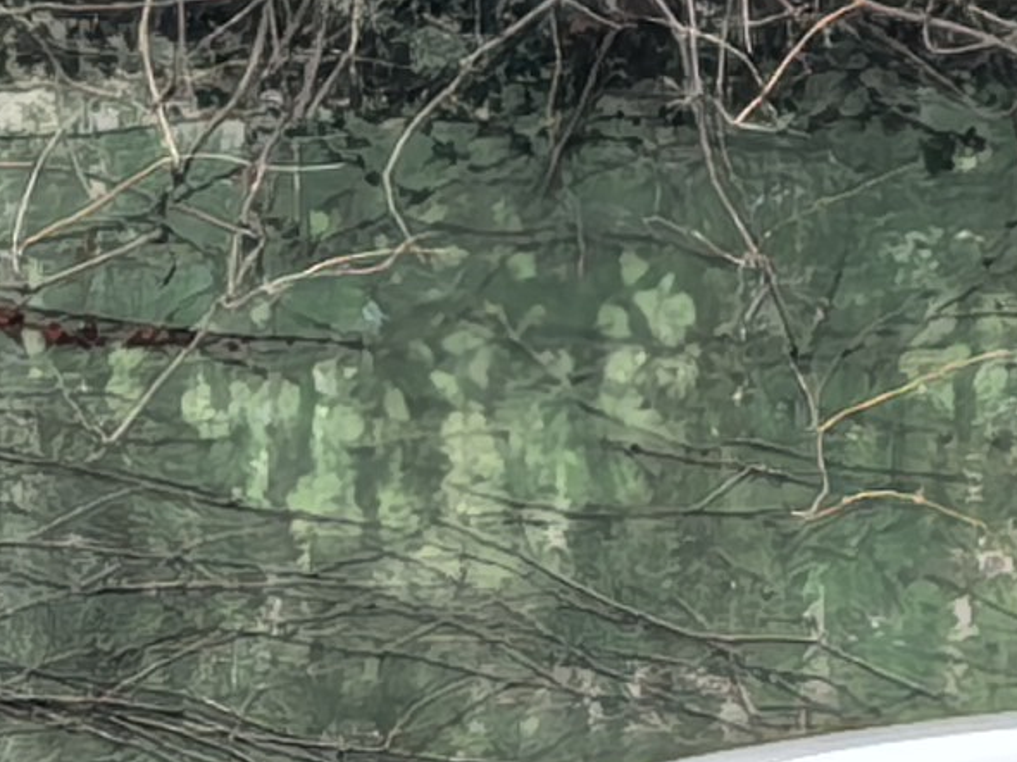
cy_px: 2186
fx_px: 14889
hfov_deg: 3.9
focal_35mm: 507
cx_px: 955
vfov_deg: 2.9
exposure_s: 1/883
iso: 100
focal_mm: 6.98
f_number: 2
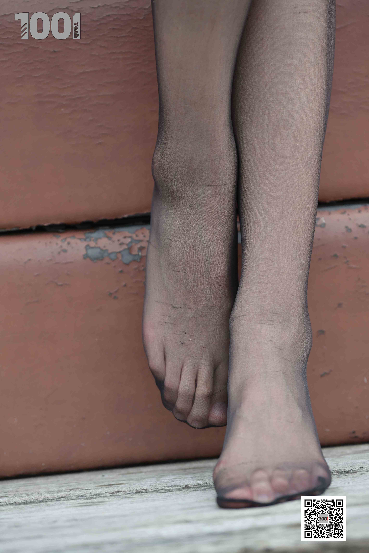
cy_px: 276
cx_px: 184
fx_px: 3075
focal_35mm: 200
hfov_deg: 6.9
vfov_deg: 10.3
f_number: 4
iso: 200
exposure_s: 1/320
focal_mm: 200
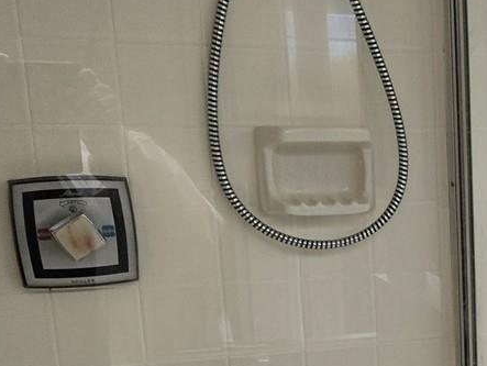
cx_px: 675
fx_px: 1169
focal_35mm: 83
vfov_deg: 17.1
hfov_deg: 20.9
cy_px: 418
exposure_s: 1/120
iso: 160
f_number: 1.8
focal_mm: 5.4
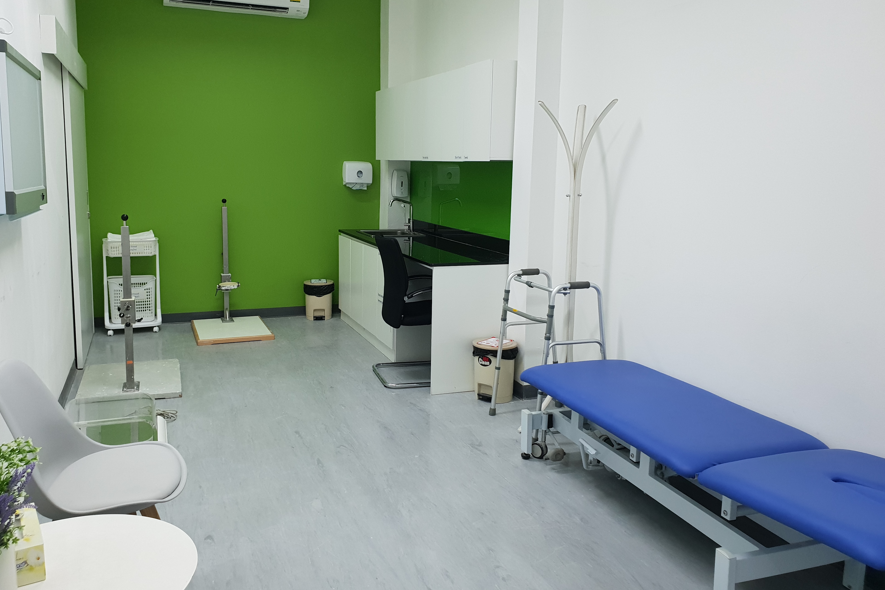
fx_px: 688
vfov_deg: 46.4
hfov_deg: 65.5
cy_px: 276
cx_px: 431
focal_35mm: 28
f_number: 2.4
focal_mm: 4.3
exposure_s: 1/50
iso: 200
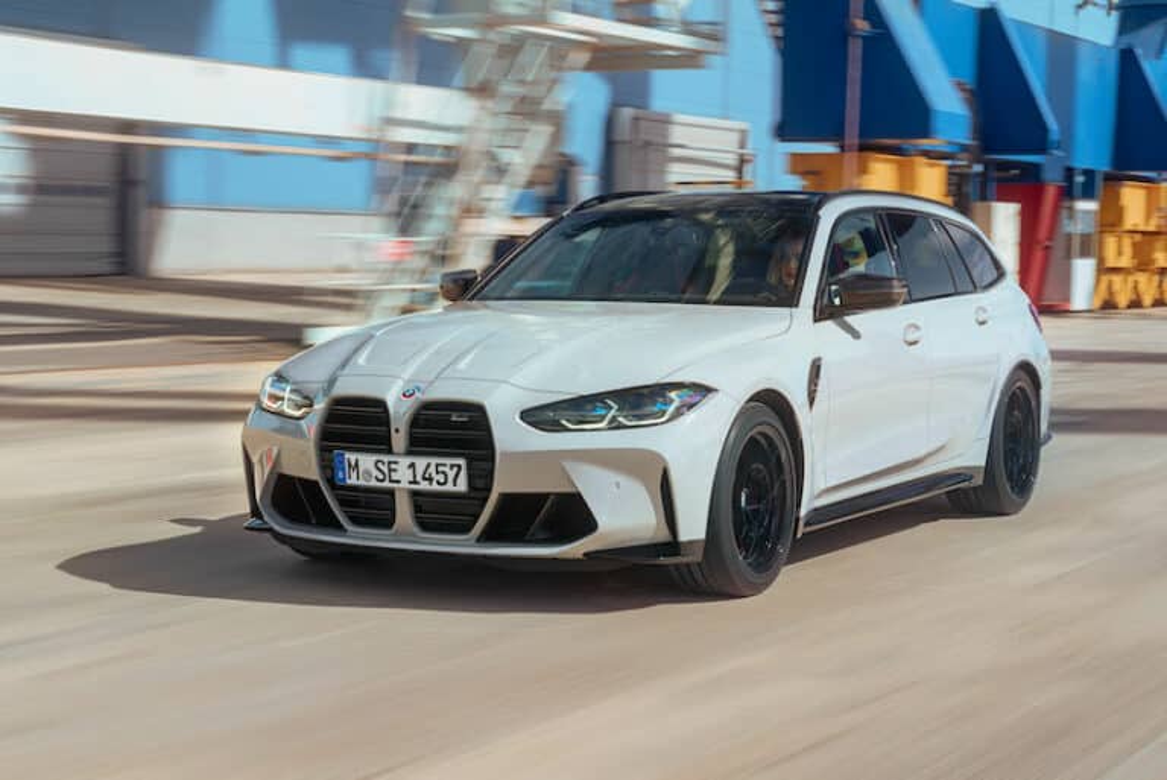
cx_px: 584
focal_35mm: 70
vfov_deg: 19.5
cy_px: 390
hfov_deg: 28.8
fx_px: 2270
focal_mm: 70
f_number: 16
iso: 100
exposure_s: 1/15
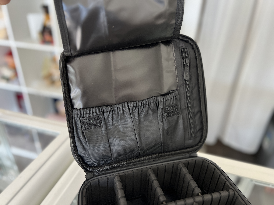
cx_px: 137
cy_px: 102
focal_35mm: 26
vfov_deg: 53.1
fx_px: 206
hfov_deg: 67.3
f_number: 1.5
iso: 100
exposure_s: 1/100
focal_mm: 5.7
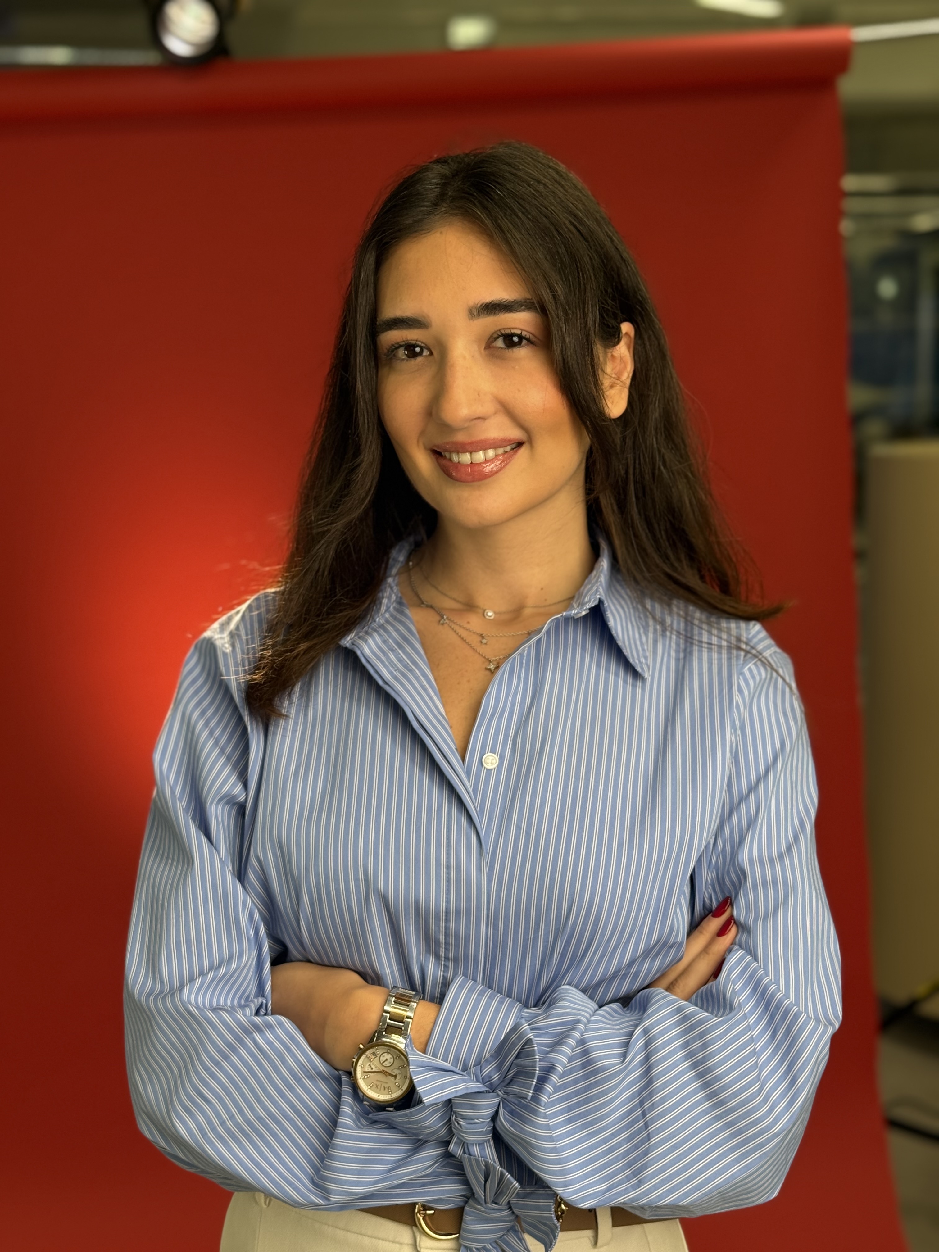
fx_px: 1736
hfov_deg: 30.3
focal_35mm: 48
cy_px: 626
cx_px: 470
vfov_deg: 39.7
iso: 80
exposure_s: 1/100
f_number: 1.78
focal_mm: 6.76
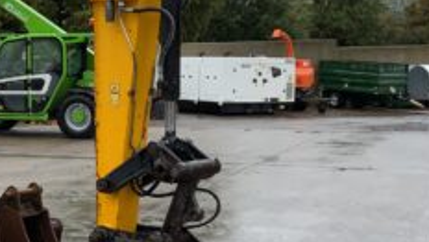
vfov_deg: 13.9
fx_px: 991
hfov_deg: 23.7
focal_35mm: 87
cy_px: 102
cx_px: 37
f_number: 1.8
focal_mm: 3
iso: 16
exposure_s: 1/469
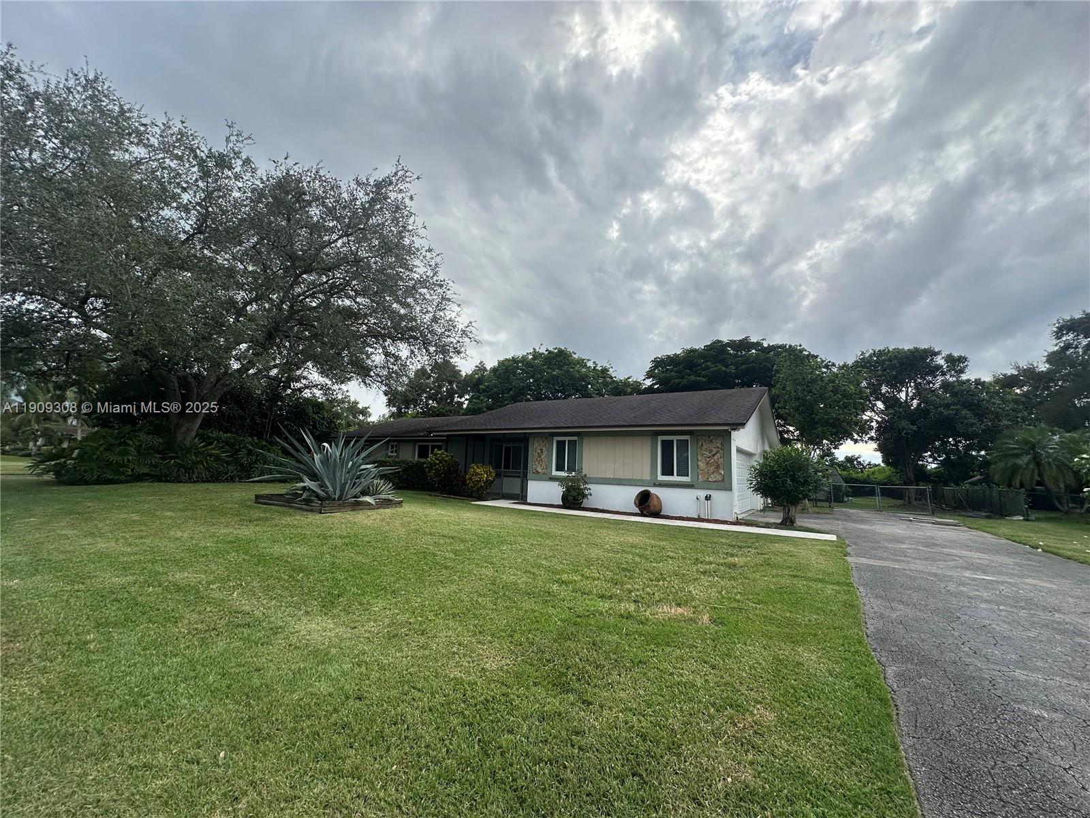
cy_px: 409
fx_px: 441
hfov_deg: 102.1
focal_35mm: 14
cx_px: 545
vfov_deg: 85.7
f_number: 2.2
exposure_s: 1/720
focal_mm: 2.22
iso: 40
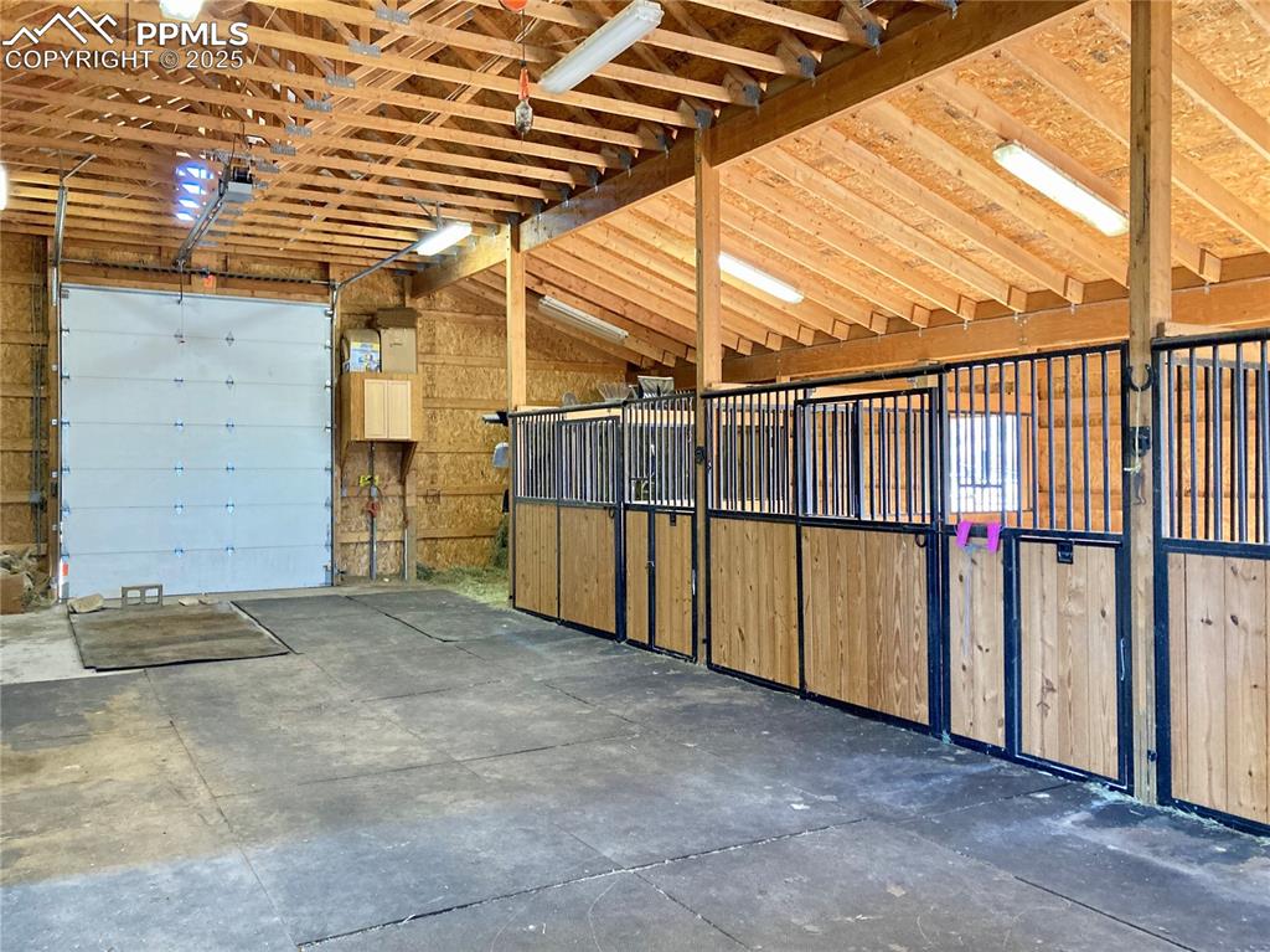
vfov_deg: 49.7
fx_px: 1027
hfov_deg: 63.5
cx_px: 635
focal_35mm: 28
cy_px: 476
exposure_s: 1/60
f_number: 1.8
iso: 250
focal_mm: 3.99
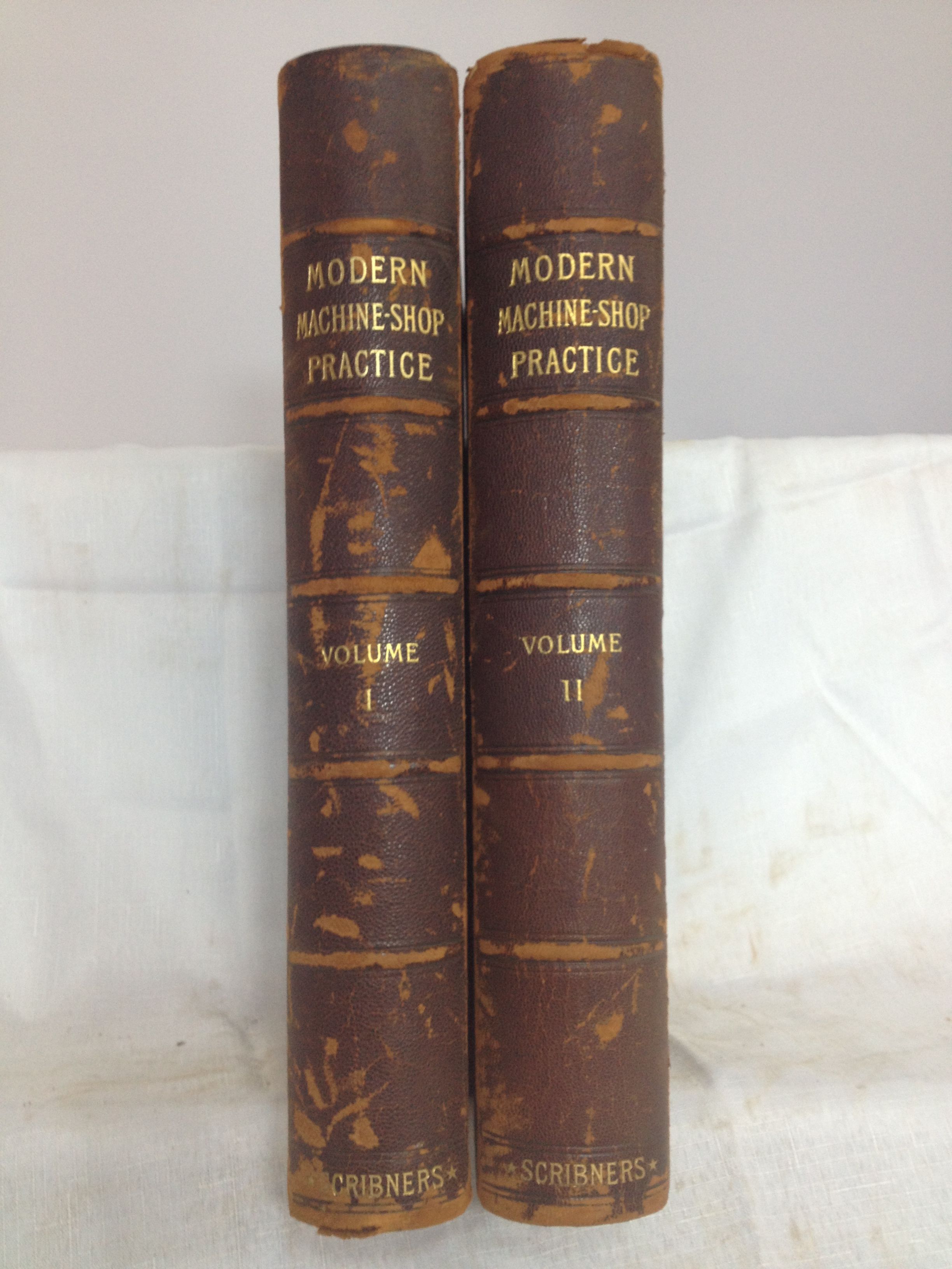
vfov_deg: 52.6
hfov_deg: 40.7
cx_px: 476
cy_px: 634
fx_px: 1283
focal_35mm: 35
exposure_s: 1/20
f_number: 2.4
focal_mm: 4.28
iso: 80
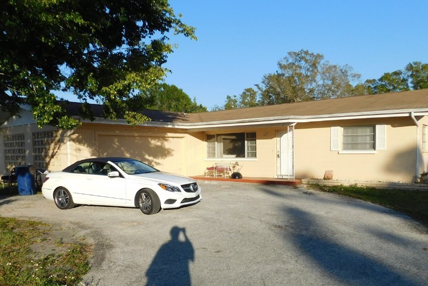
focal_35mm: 31
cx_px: 225
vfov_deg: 42.0
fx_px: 369
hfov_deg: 60.2
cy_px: 180
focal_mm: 4
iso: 125
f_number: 6
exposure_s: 1/400
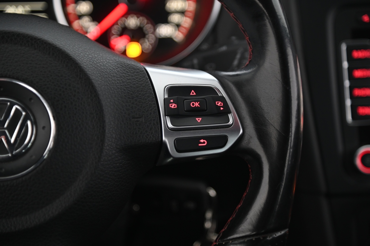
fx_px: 1232
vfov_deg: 11.4
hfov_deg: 17.1
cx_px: 185
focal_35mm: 120
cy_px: 123
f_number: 4
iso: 2000
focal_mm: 120
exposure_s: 1/15
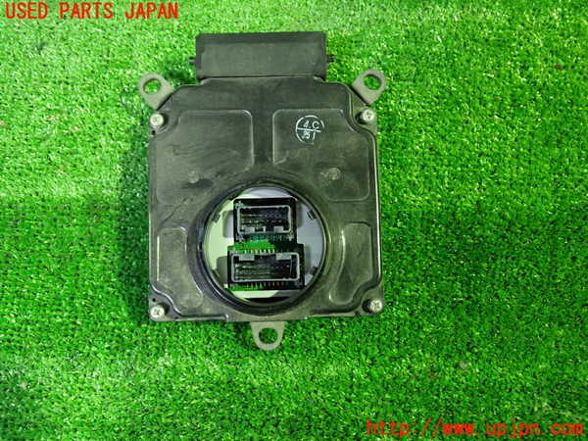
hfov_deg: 60.0
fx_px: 510
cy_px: 220
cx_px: 294
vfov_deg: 46.8
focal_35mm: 30
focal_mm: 5.4
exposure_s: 1/25
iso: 800
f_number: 2.3
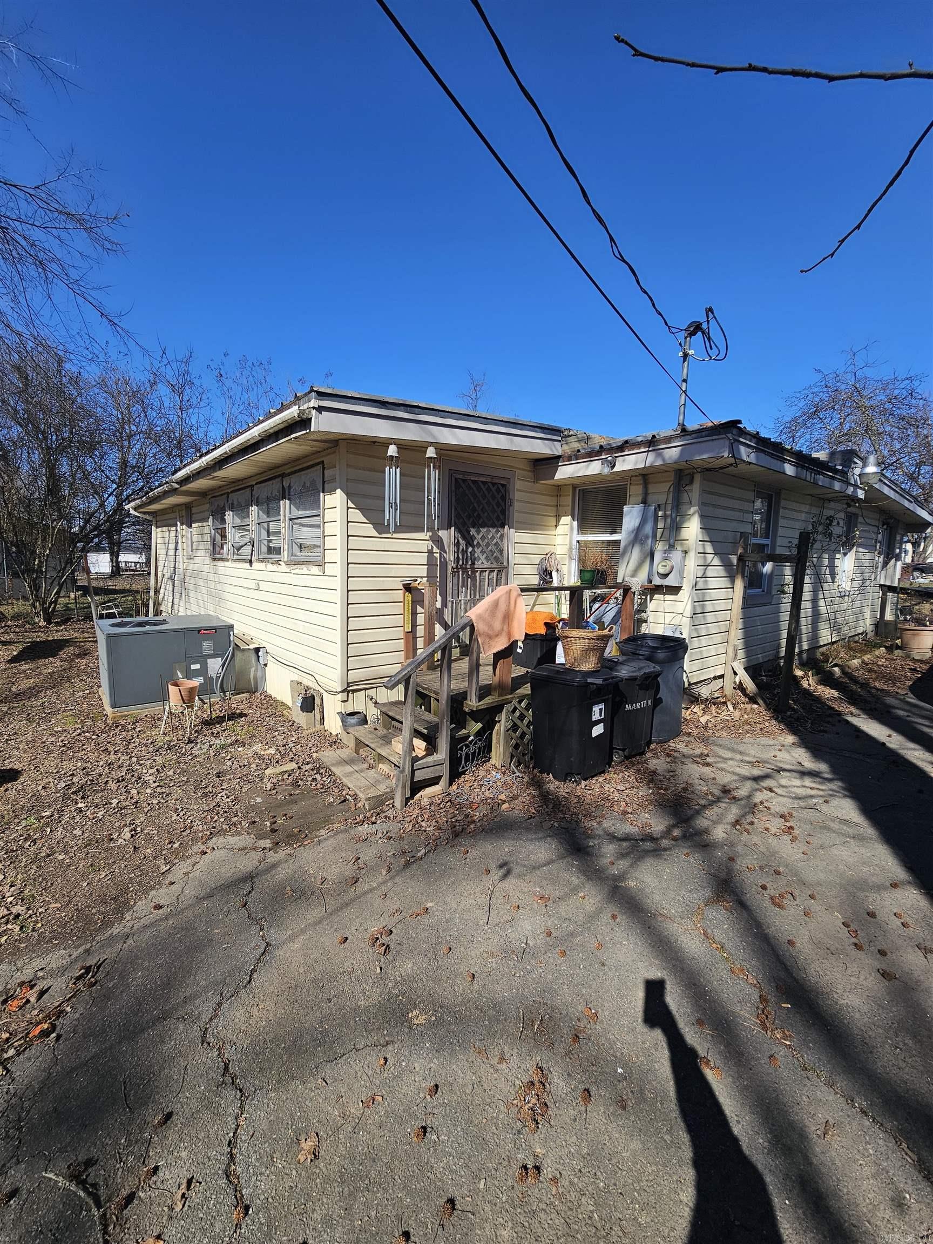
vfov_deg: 106.2
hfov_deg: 89.9
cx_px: 466
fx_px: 467
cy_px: 622
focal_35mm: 13
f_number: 2.2
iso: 50
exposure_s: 1/2204
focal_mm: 2.2
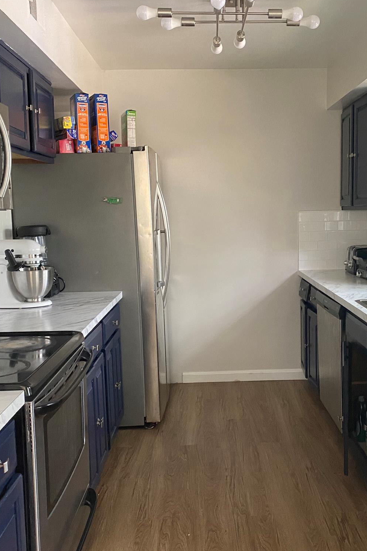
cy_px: 278
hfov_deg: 35.7
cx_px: 236
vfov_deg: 51.9
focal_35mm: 37
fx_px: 566
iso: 400
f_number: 1.8
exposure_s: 1/60
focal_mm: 4.25
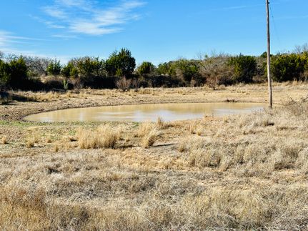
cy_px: 116
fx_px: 427
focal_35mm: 48
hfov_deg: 39.7
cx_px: 154
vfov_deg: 30.3
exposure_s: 1/3257
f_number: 1.78
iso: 64
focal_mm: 6.86
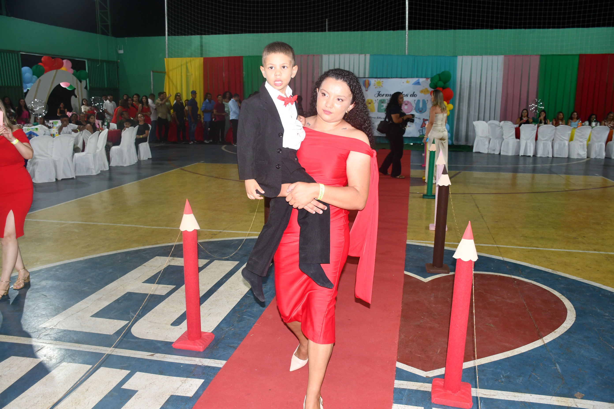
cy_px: 204
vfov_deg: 43.6
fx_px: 512
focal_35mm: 30
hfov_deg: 61.9
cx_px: 307
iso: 720
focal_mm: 20
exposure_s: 1/60
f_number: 3.5
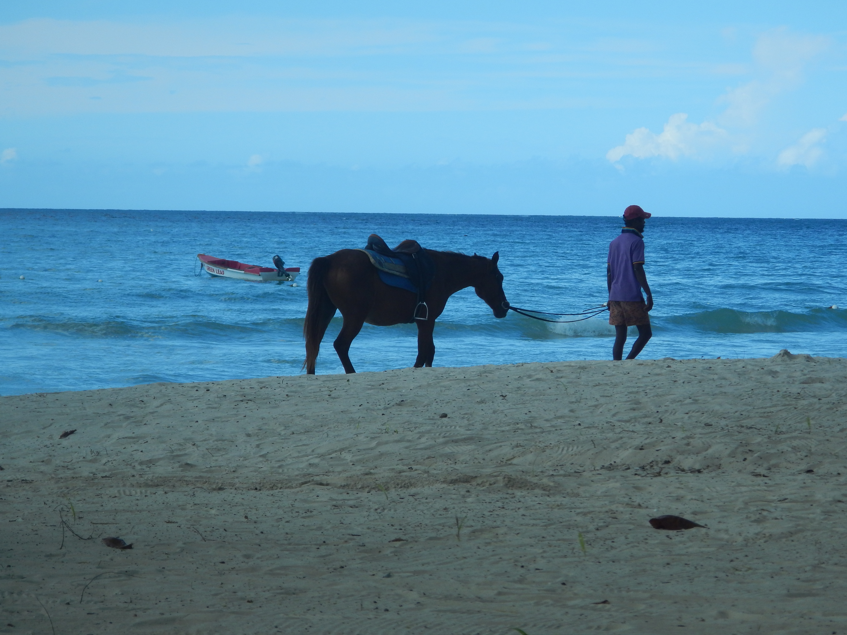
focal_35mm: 140
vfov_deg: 10.6
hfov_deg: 14.1
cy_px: 318
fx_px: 3426
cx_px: 424
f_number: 4.8
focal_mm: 25
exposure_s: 1/640
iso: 125
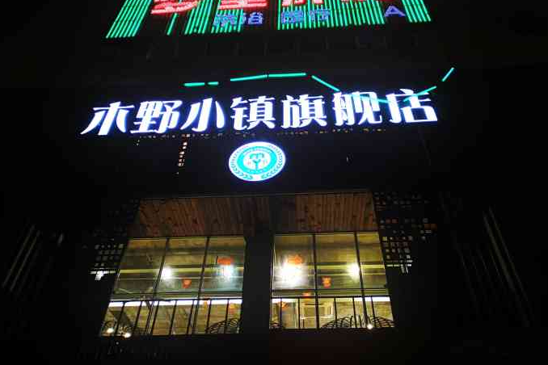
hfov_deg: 63.7
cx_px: 280
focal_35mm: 29
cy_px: 190
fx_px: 441
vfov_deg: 45.0
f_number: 1.8
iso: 320
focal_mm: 5.58
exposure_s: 1/50
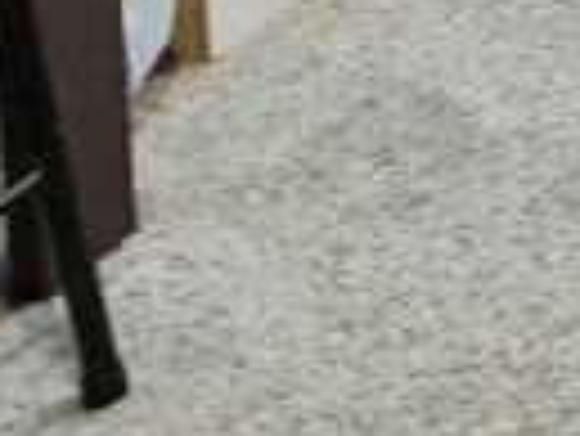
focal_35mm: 103
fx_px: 1727
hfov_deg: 12.5
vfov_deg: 9.5
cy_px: -1034
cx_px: 1560
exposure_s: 1/30
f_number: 2.2
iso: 320
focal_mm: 2.2
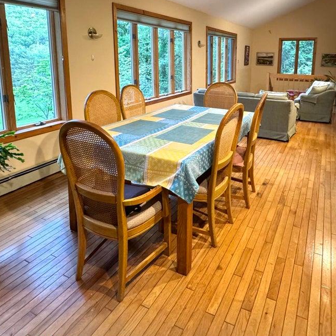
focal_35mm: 26
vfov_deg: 59.0
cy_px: 102
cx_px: 192
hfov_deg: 60.7
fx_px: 286
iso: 320
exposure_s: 1/60
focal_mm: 2.22
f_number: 2.2
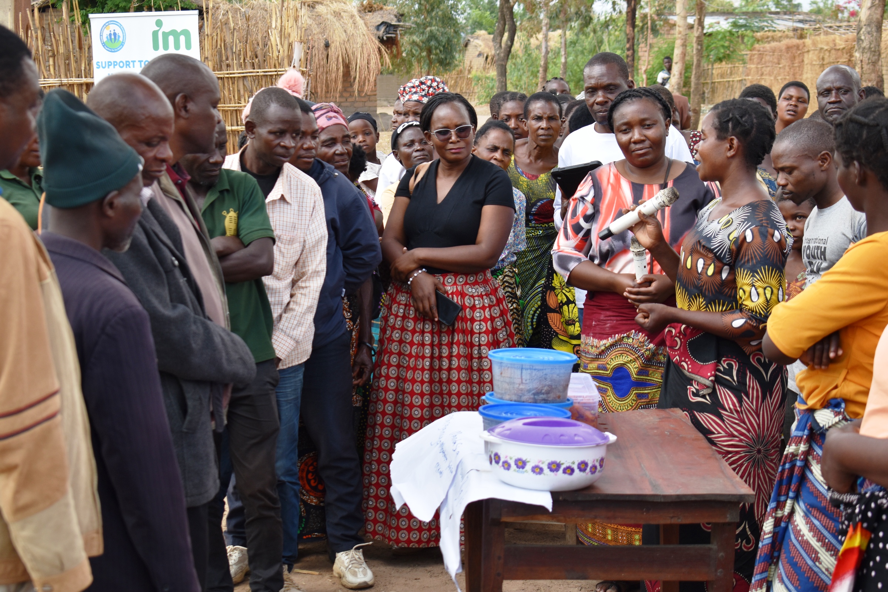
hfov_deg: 26.0
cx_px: 444
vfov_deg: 17.5
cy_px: 296
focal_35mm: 78
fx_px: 1924
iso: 200
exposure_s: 1/250
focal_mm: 52
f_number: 6.3
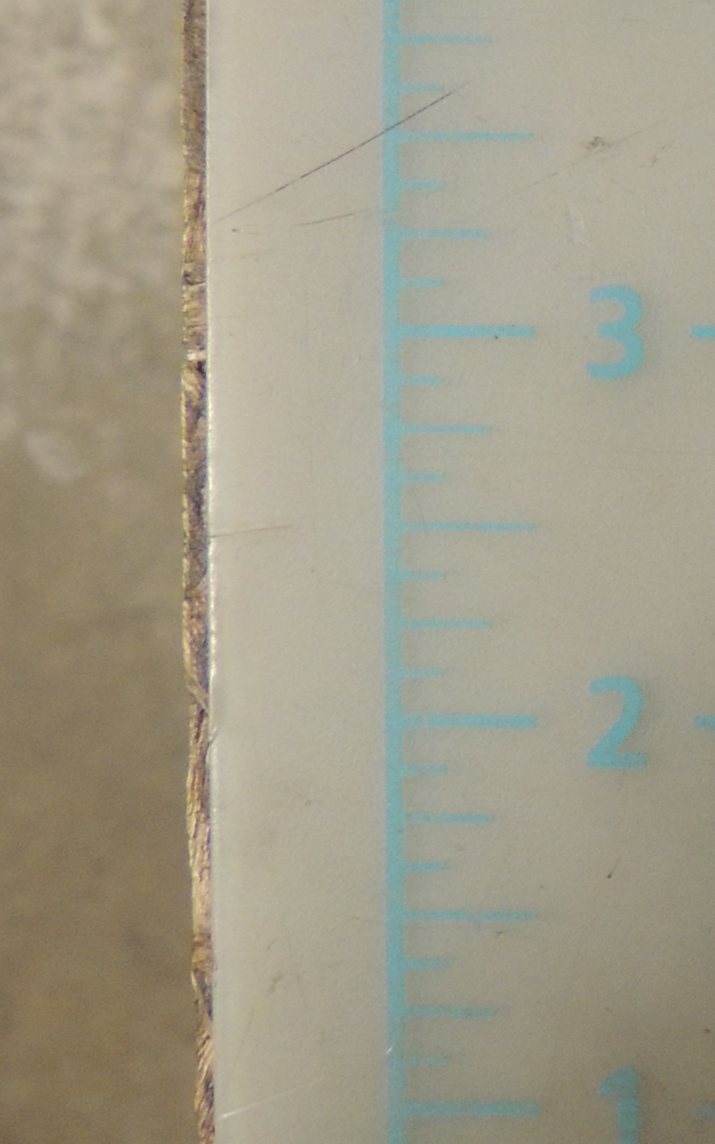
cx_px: 1488
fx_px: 2089
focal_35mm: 67
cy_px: 286
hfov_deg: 15.2
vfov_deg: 30.1
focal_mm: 4.3
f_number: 3
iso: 400
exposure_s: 1/20
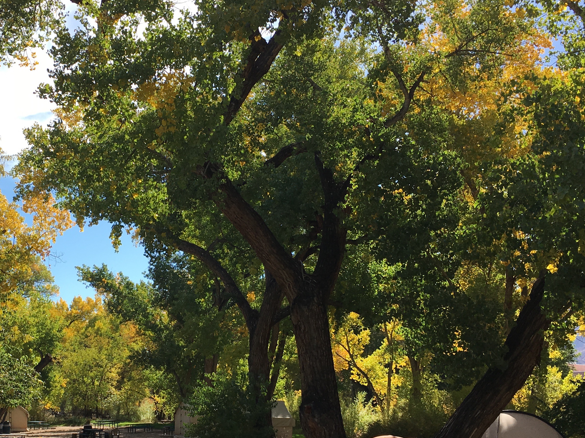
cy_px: 281
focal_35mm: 50
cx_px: 162
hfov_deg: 37.5
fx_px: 845
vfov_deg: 29.0
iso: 25
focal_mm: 4.15
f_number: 2.2
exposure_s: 1/1012
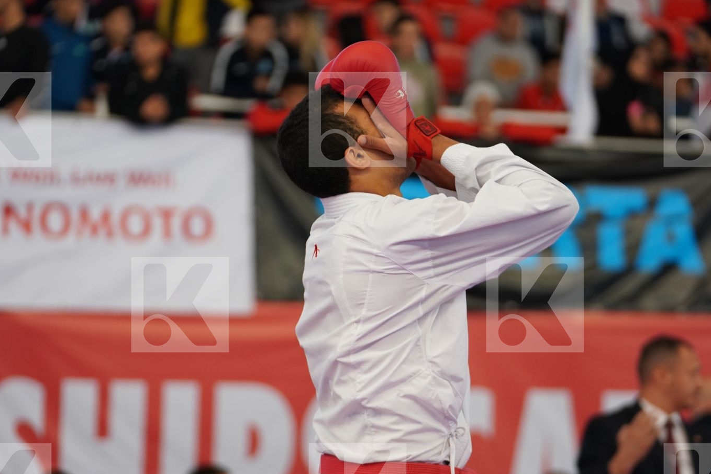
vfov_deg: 8.2
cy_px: 305
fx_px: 3298
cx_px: 358
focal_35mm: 167
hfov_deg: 12.3
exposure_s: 1/1000
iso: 1250
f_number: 2.8
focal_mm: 126
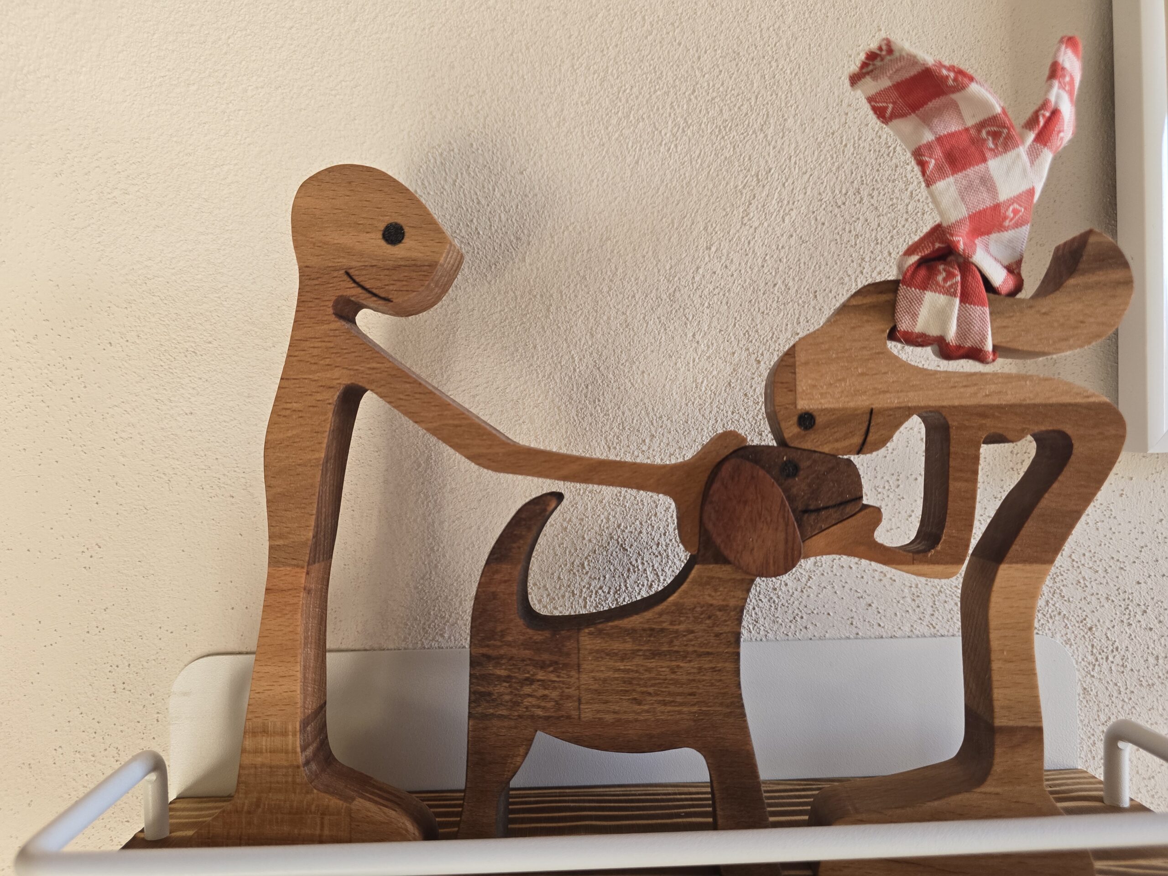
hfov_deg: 73.9
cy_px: 438
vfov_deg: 58.9
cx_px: 584
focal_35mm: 23
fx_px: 776
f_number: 1.7
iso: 160
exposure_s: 1/180
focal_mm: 6.3
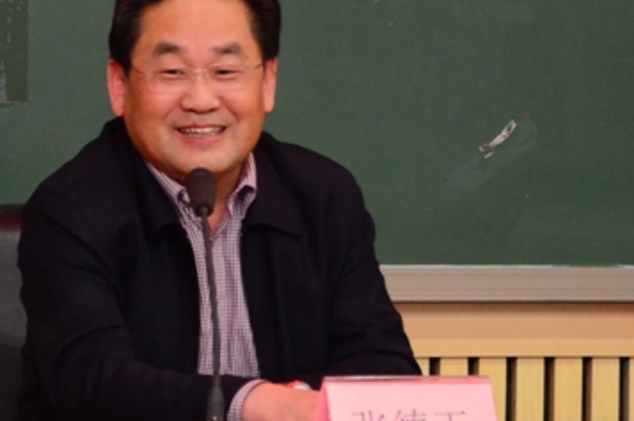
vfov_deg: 4.7
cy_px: 147
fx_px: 5083
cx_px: 215
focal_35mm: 289
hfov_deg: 7.1
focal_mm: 86
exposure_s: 1/30
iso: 3200
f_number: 5.6
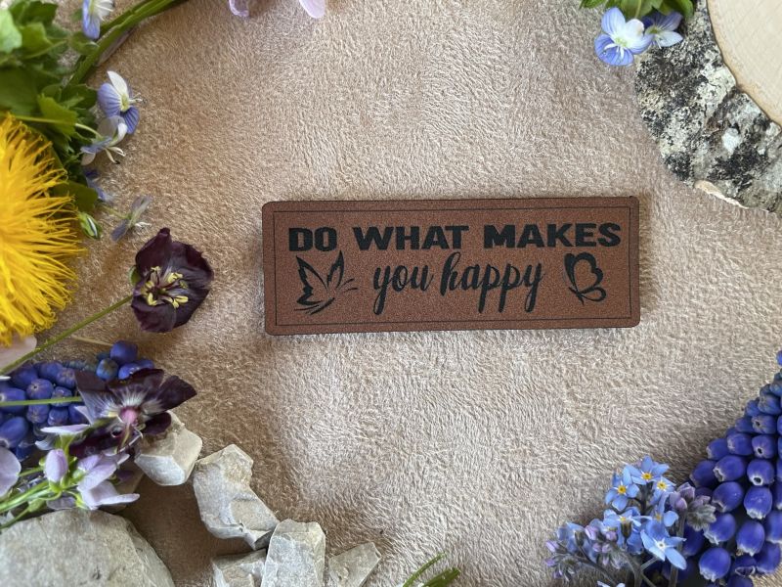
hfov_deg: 67.3
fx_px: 587
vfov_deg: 53.1
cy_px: 294
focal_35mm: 26
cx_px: 391
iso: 125
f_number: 1.6
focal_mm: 4.2
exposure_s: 1/98
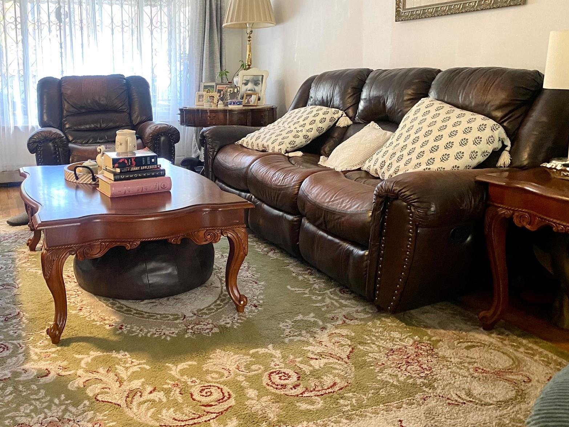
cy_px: 162
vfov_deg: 41.5
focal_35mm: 34
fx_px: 559
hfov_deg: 53.1
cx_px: 198
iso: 250
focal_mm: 4.25
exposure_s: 1/60
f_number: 1.8
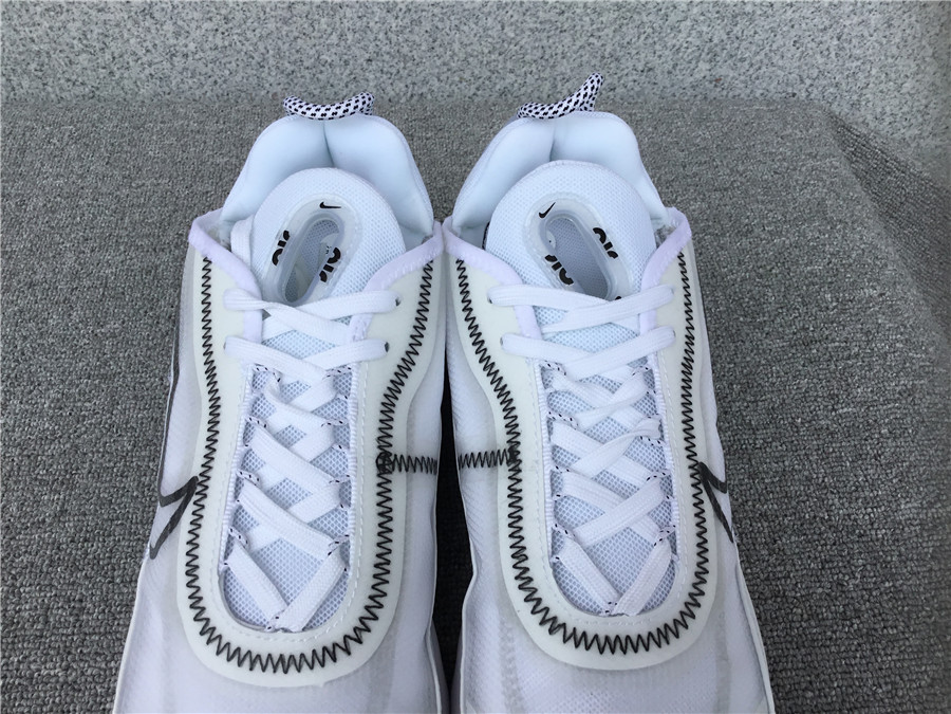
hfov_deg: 58.4
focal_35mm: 31
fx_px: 852
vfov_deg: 45.4
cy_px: 357
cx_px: 476
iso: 25
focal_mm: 3.3
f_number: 2.4
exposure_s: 1/525
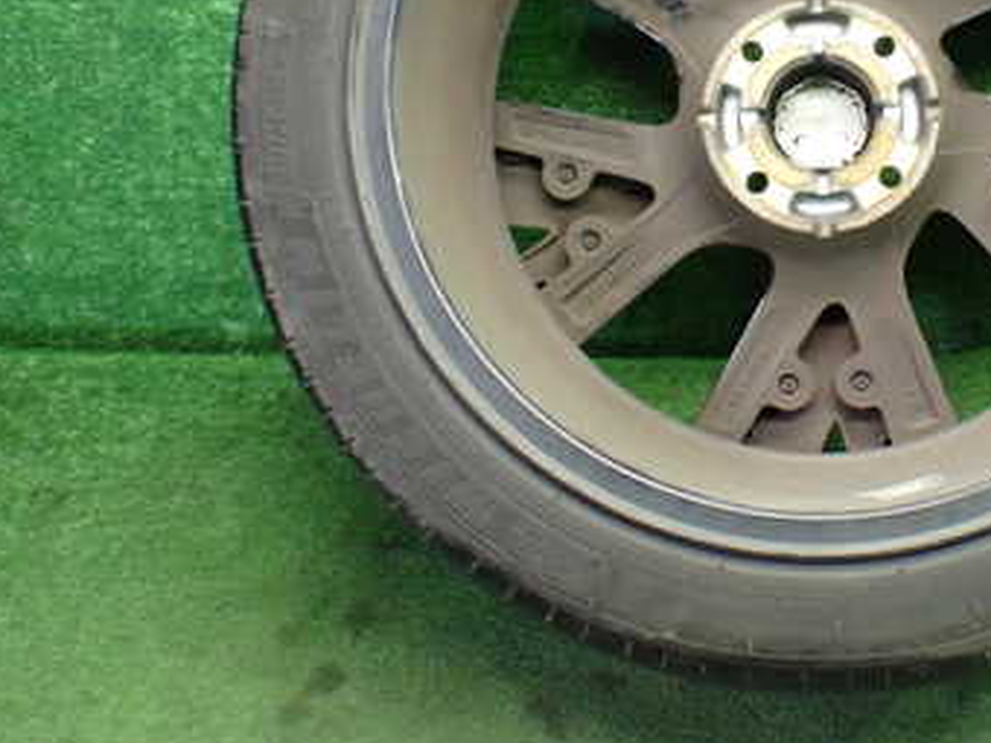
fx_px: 1517
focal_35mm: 53
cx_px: 810
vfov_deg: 26.8
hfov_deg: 34.9
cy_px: 111
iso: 800
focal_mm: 5.4
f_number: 2.3
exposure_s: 1/80
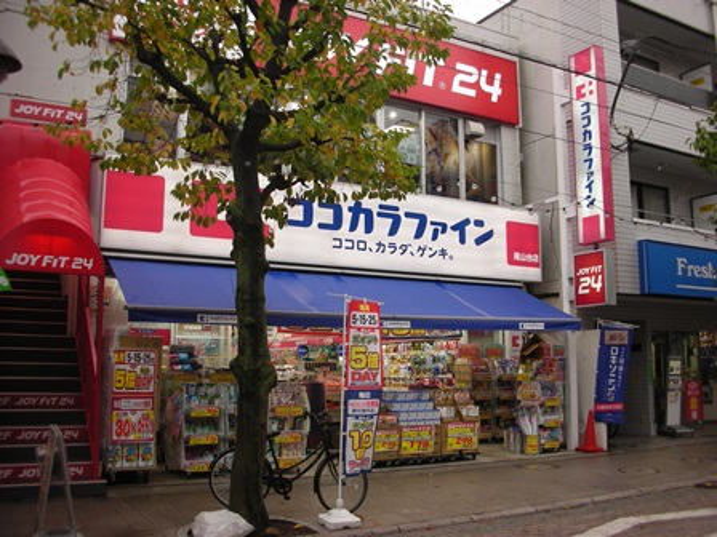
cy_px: 268
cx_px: 358
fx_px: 725
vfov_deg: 40.7
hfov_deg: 52.6
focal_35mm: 35
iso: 50
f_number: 3
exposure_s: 1/66.7
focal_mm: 5.8
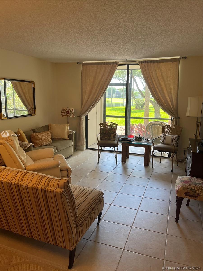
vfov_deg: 67.3
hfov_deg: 53.1
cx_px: 102
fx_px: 203
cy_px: 136
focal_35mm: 26
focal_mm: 5.1
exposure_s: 1/120
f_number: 1.6
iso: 125
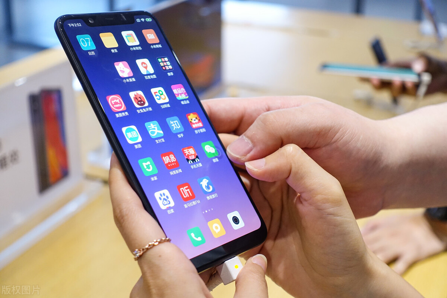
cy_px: 149
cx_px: 224
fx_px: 745
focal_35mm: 60
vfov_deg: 22.6
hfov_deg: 33.4
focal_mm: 22
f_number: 2.8
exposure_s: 1/125
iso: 640
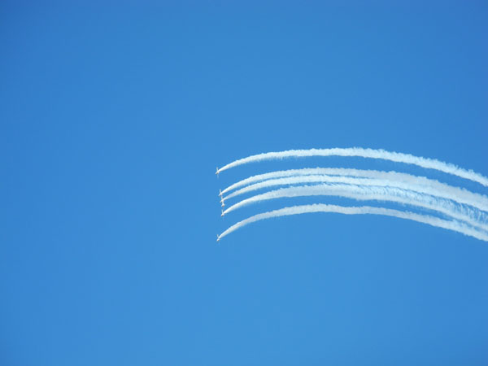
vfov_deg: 7.4
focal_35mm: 200
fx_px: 2820
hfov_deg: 9.9
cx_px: 244
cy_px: 183
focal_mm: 42.6
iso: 100
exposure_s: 1/358
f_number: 5.6
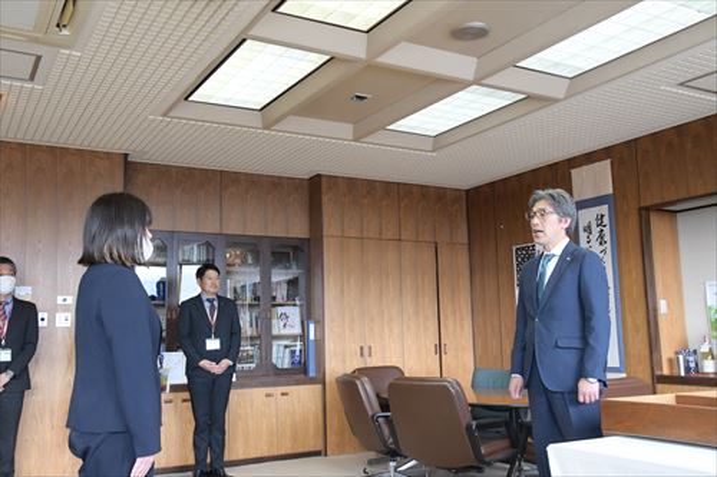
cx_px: 358
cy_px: 238
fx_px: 717
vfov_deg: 36.8
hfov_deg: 53.1
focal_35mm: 36
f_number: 8
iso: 4000
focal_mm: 24
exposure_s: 1/250
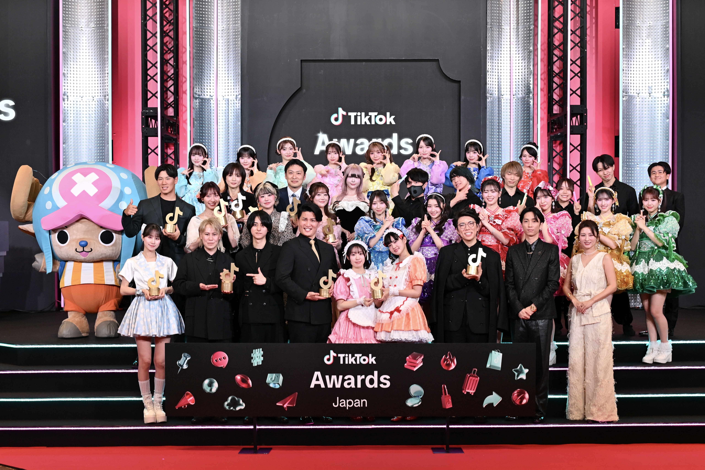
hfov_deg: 40.3
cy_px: 235
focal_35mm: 49
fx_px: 959
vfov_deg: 27.5
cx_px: 352
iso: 500
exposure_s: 1/125
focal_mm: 49
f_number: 4
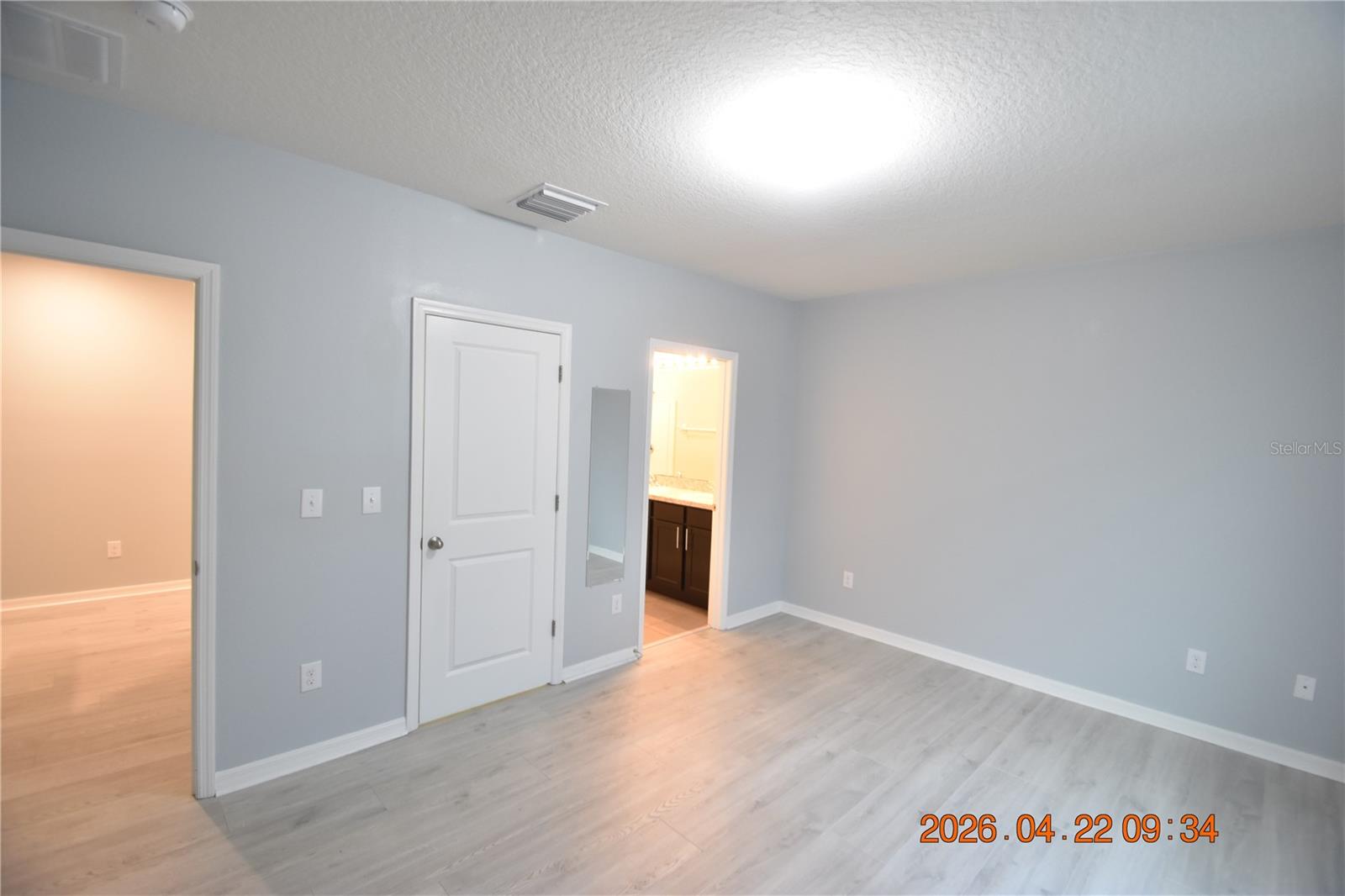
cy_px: 448
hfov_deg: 100.4
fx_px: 560
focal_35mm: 15
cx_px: 672
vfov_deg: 77.3
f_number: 3.5
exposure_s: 1/20
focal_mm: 10
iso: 800
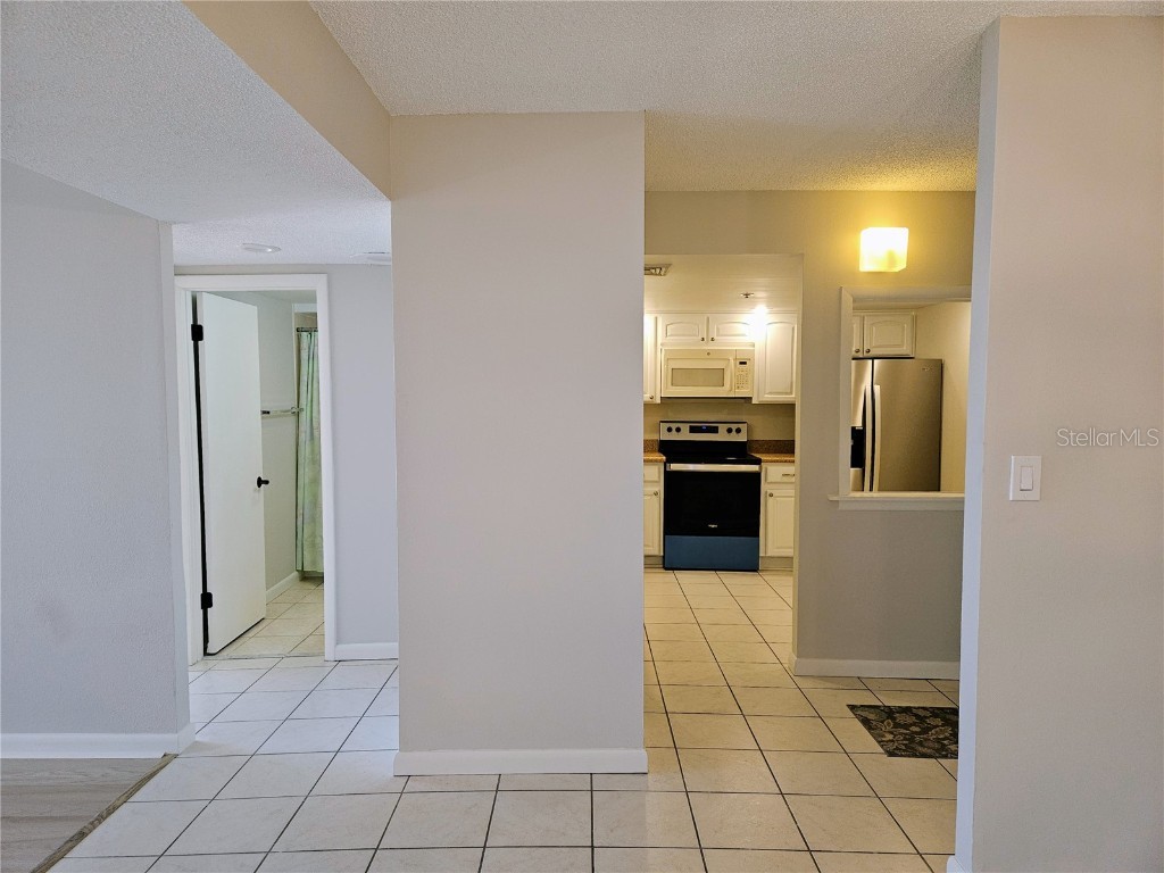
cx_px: 582
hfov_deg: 73.9
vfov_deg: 58.9
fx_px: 773
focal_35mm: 23
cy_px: 436
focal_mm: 5.4
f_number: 1.8
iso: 64
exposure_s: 1/60
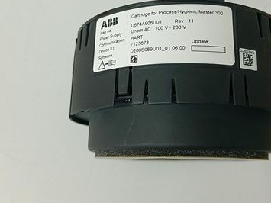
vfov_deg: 37.3
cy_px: 68
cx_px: 158
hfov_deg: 48.8
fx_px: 297
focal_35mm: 38
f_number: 1.9
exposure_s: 1/50
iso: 792
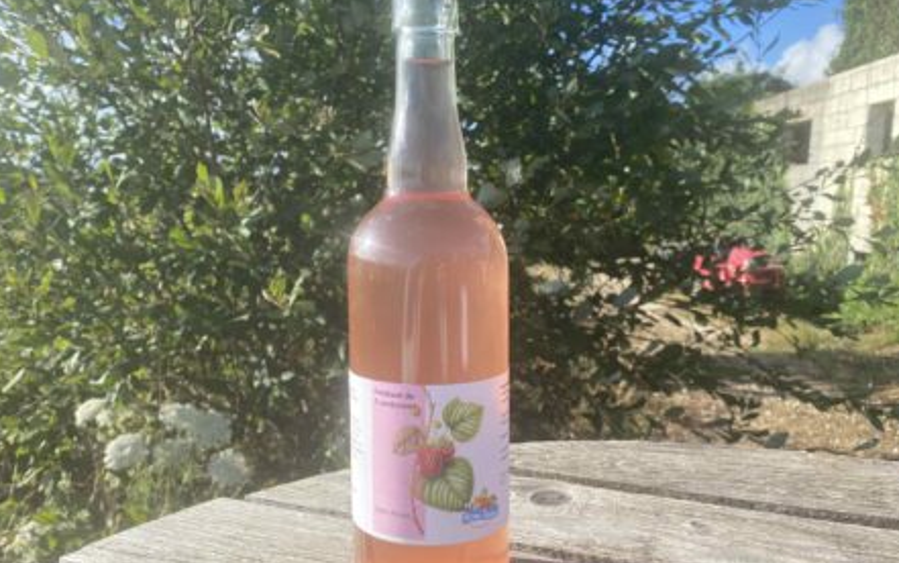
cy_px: 294
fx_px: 735
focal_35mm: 30
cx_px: 440
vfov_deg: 41.9
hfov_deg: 62.9
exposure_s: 1/1218
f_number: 1.8
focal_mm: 4.25
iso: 32
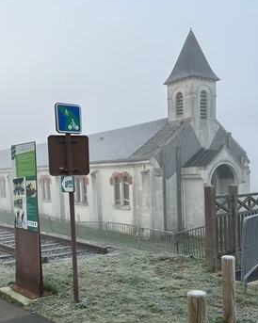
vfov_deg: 44.6
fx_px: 392
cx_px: 131
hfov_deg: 36.5
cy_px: 191
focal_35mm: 41
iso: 80
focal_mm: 6.86
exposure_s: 1/342
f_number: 1.78
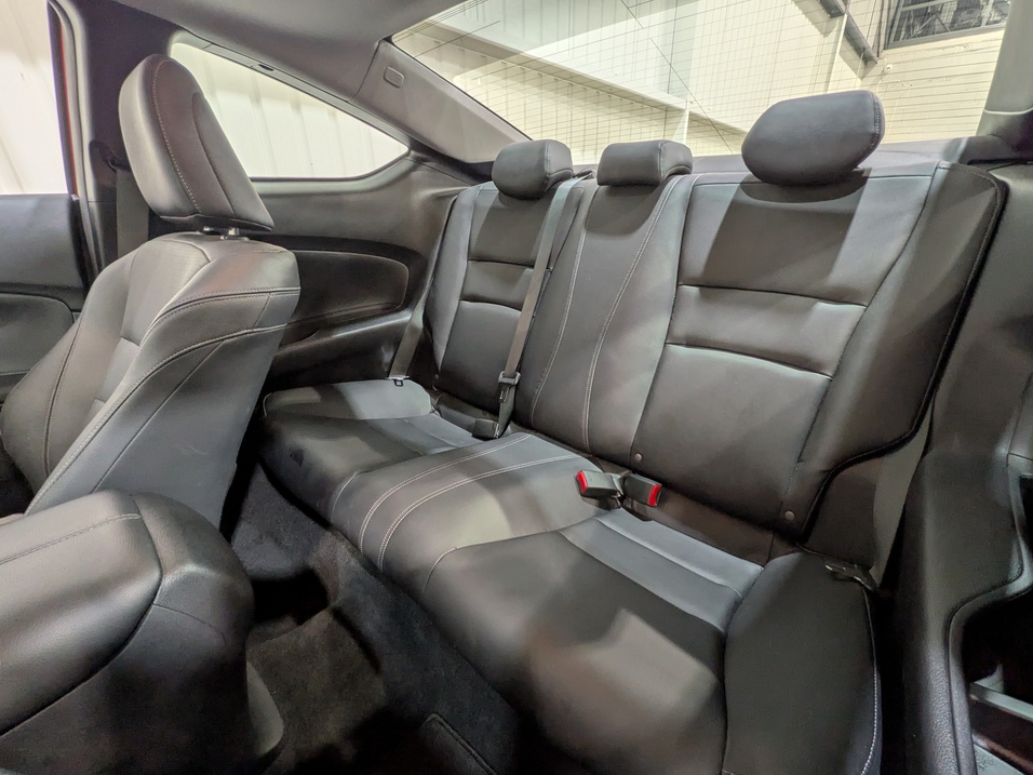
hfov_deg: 98.0
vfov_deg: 81.6
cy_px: 414
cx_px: 550
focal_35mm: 15
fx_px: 448
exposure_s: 1/24
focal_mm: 1.83
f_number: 2.2
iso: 70
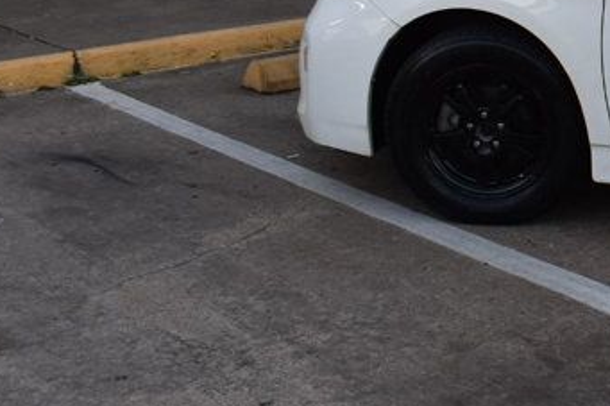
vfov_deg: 16.5
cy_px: -4
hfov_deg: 21.4
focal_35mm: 81
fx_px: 1372
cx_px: 891
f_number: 8
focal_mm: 18
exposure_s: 1/50
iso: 400
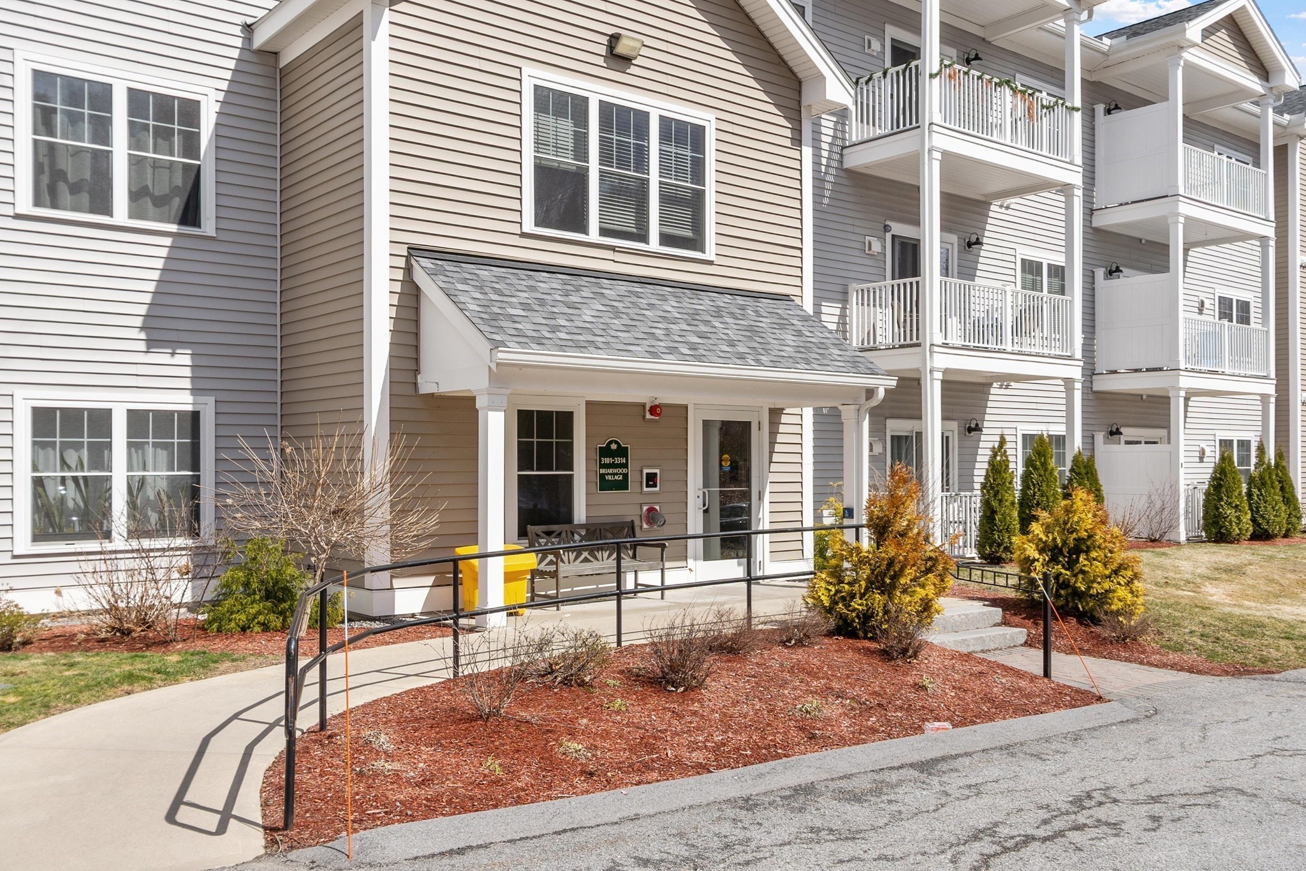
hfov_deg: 60.3
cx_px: 653
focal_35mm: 31
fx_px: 1124
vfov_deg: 42.3
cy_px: 436
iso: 100
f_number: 8
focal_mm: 21
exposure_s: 1/400
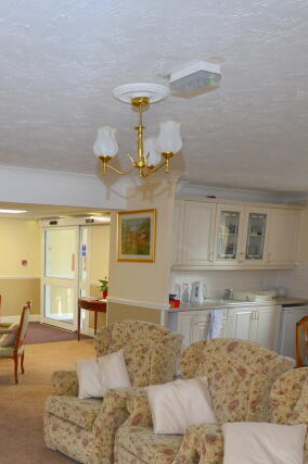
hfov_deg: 35.8
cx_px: 68
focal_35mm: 36
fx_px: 463
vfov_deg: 51.0
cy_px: 345
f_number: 5
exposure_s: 1/50
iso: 400
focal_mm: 10
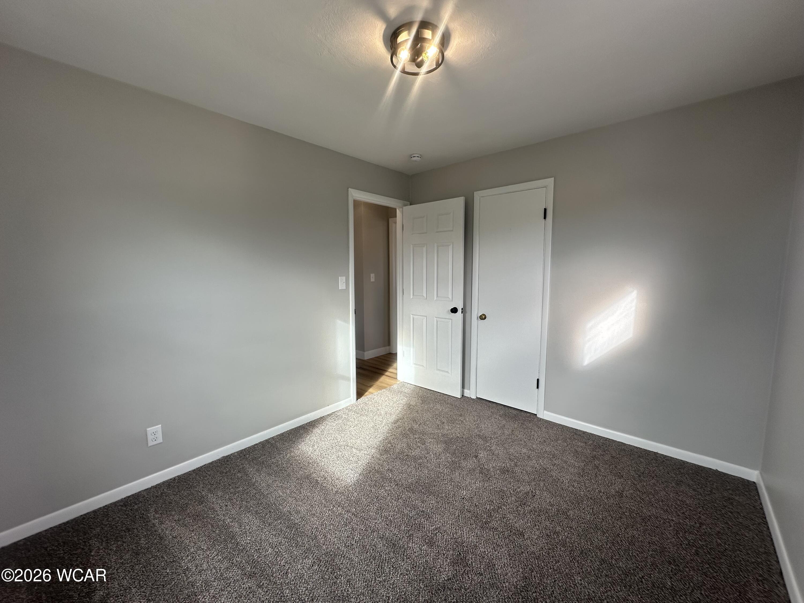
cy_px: 302
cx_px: 402
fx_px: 325
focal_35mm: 14
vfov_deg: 85.7
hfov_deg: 102.1
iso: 40
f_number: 2.2
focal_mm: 2.22
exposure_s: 1/154
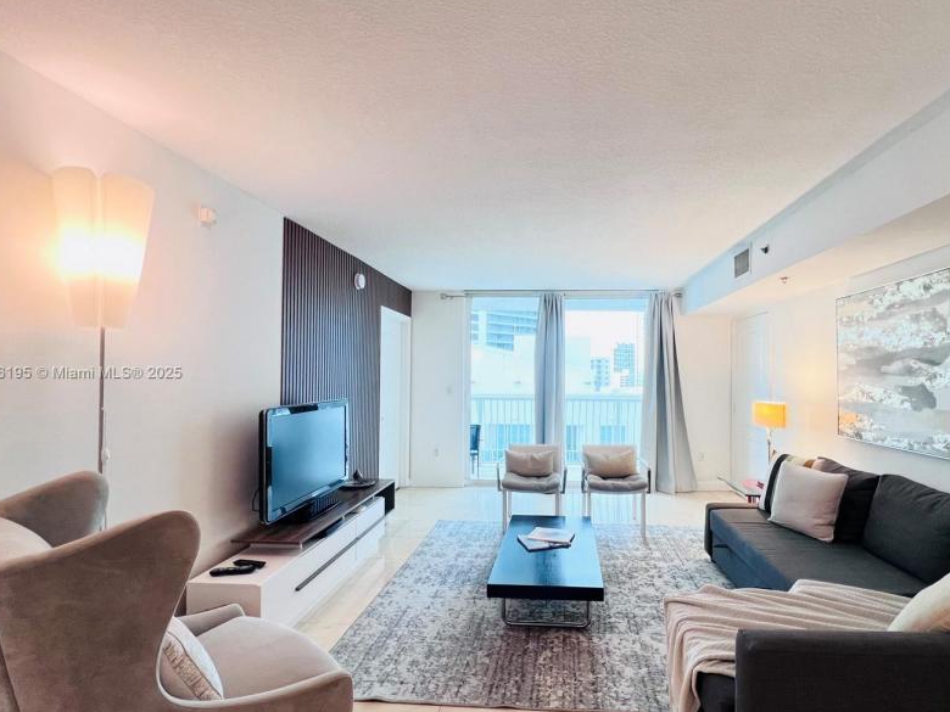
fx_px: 439
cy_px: 374
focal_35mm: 16
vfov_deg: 78.1
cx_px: 532
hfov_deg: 94.1
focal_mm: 1.57
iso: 160
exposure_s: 1/60
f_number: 1.8
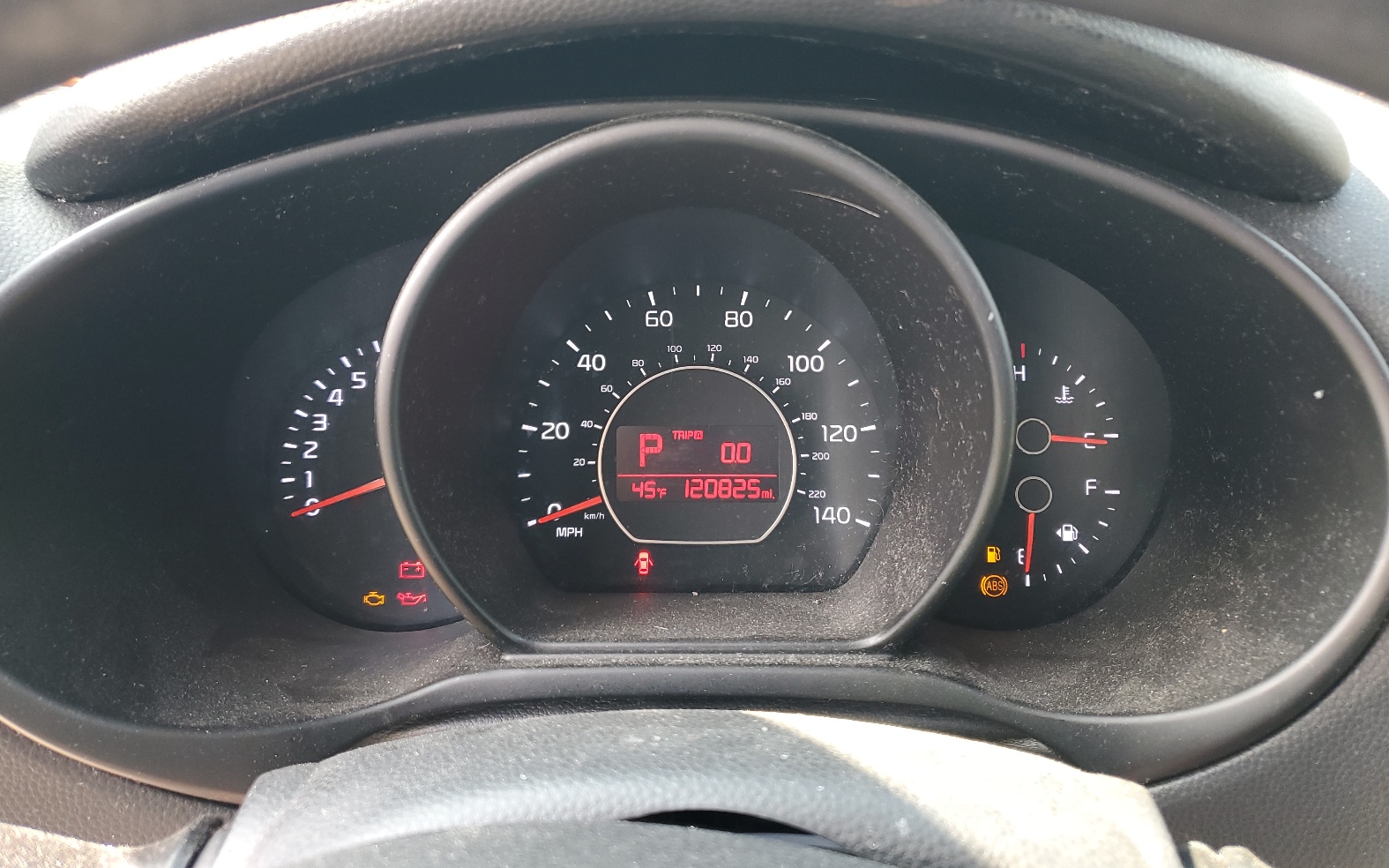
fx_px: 1060
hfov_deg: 66.5
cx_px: 685
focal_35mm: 28
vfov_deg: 44.4
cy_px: 362
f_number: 1.5
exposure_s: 1/60.2
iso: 61
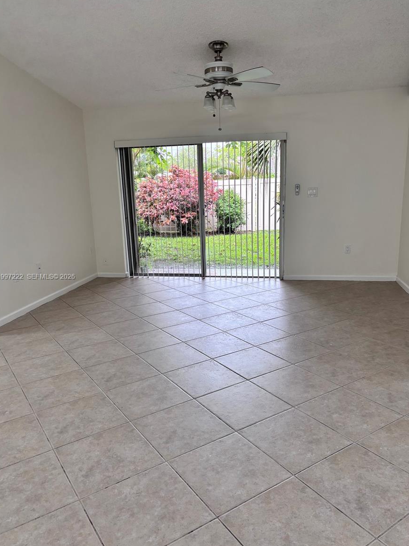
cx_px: 200
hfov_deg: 51.4
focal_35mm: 27
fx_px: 425
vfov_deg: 65.3
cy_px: 277
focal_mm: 5.96
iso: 80
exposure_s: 1/120
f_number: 1.6
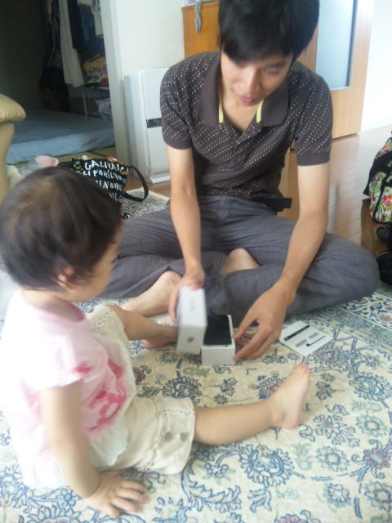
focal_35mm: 29
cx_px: 196
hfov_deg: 48.2
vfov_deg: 61.7
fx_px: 438
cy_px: 262
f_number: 2.8
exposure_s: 1/4
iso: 132
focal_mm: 4.82
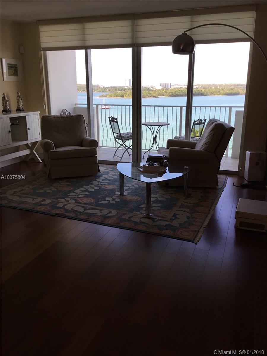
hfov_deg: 45.4
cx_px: 134
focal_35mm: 31
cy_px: 178
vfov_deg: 58.4
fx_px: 319
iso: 32
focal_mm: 3.3
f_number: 2.4
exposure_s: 1/120
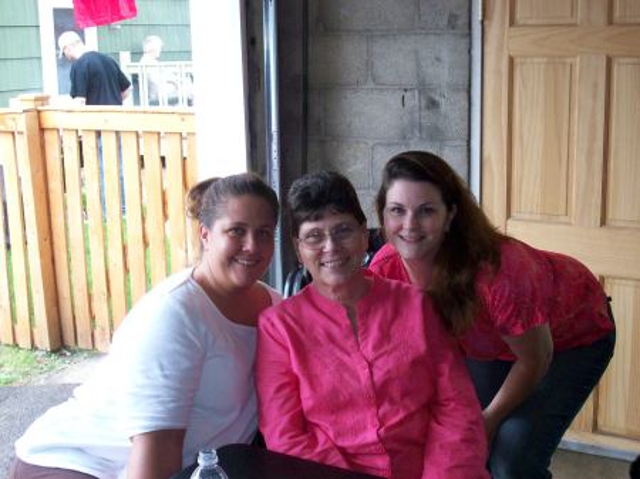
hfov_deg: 35.6
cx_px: 320
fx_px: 998
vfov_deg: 27.0
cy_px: 240
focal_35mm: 54
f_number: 3.4
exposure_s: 1/88.9
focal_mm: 9
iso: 160
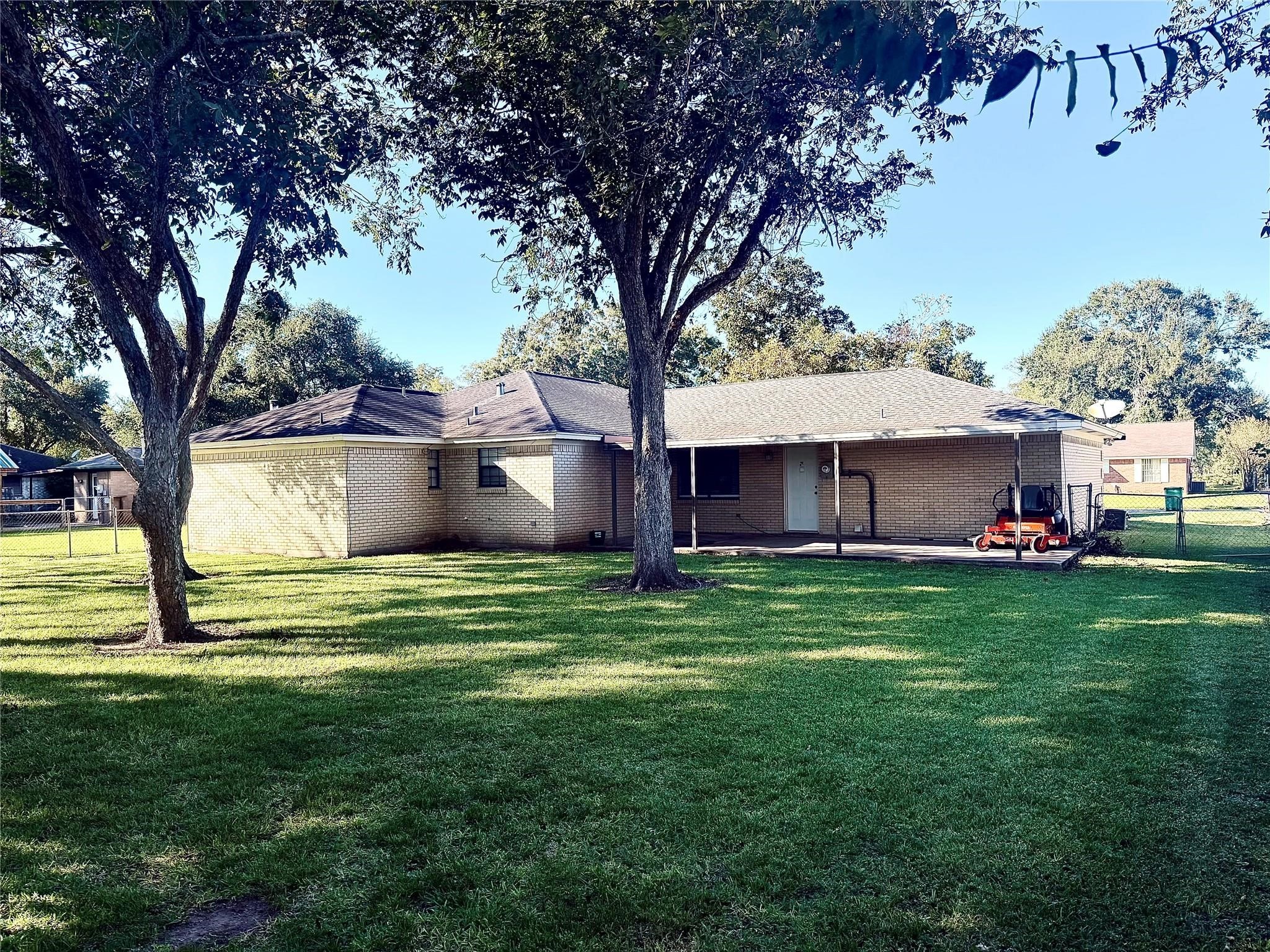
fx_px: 881
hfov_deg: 71.6
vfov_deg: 56.8
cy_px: 476
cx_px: 635
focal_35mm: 24
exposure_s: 1/1337
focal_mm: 6.76
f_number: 1.78
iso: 100
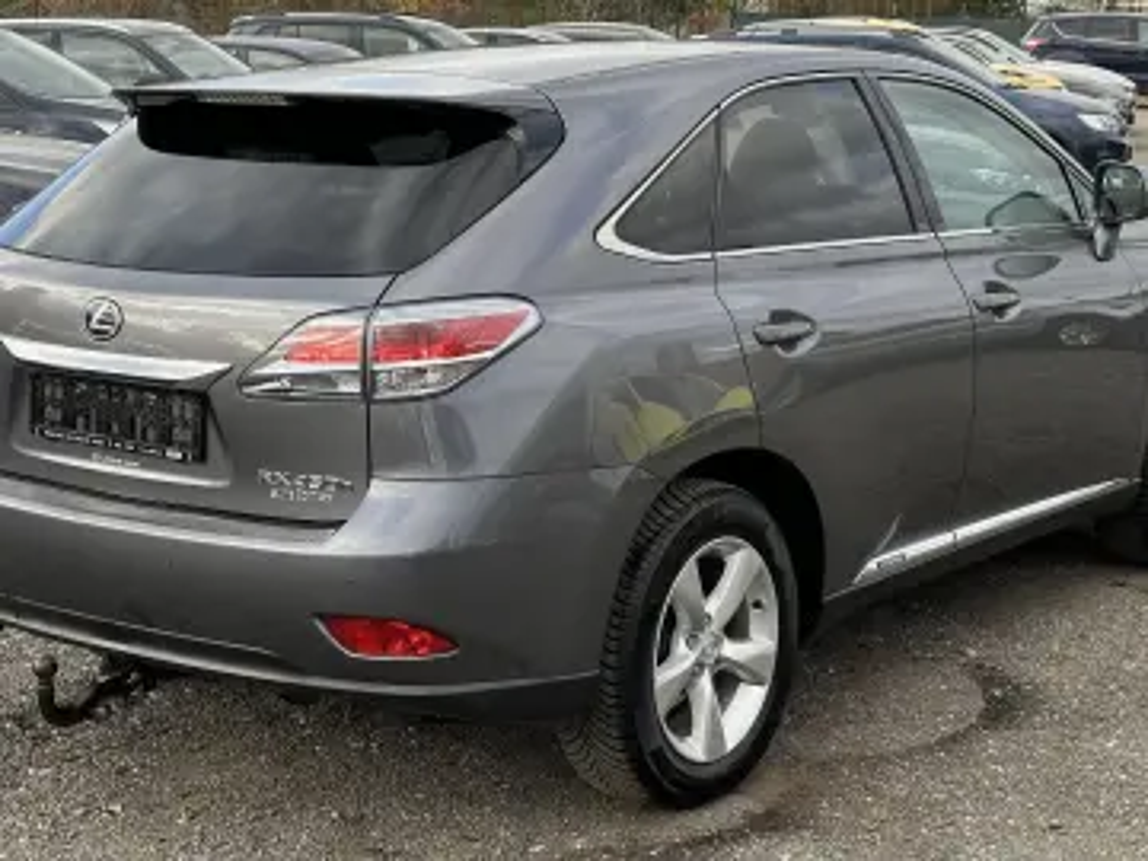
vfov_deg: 30.3
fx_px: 1592
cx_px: 574
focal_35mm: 48
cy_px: 430
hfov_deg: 39.7
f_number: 1.78
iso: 64
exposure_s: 1/587
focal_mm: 6.86
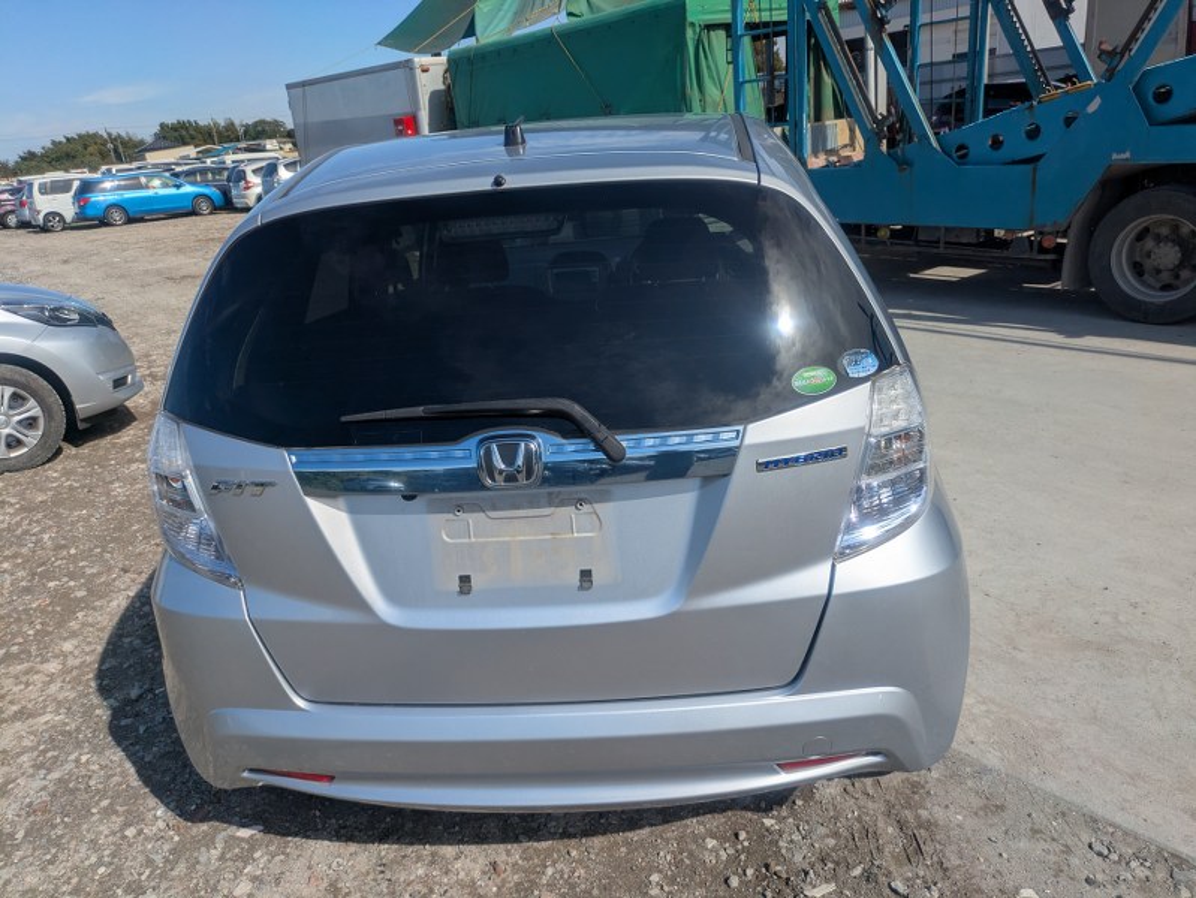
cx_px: 598
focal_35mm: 25
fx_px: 864
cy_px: 449
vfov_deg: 54.9
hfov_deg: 69.4
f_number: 1.89
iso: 47
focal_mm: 5.43
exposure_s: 1/4739
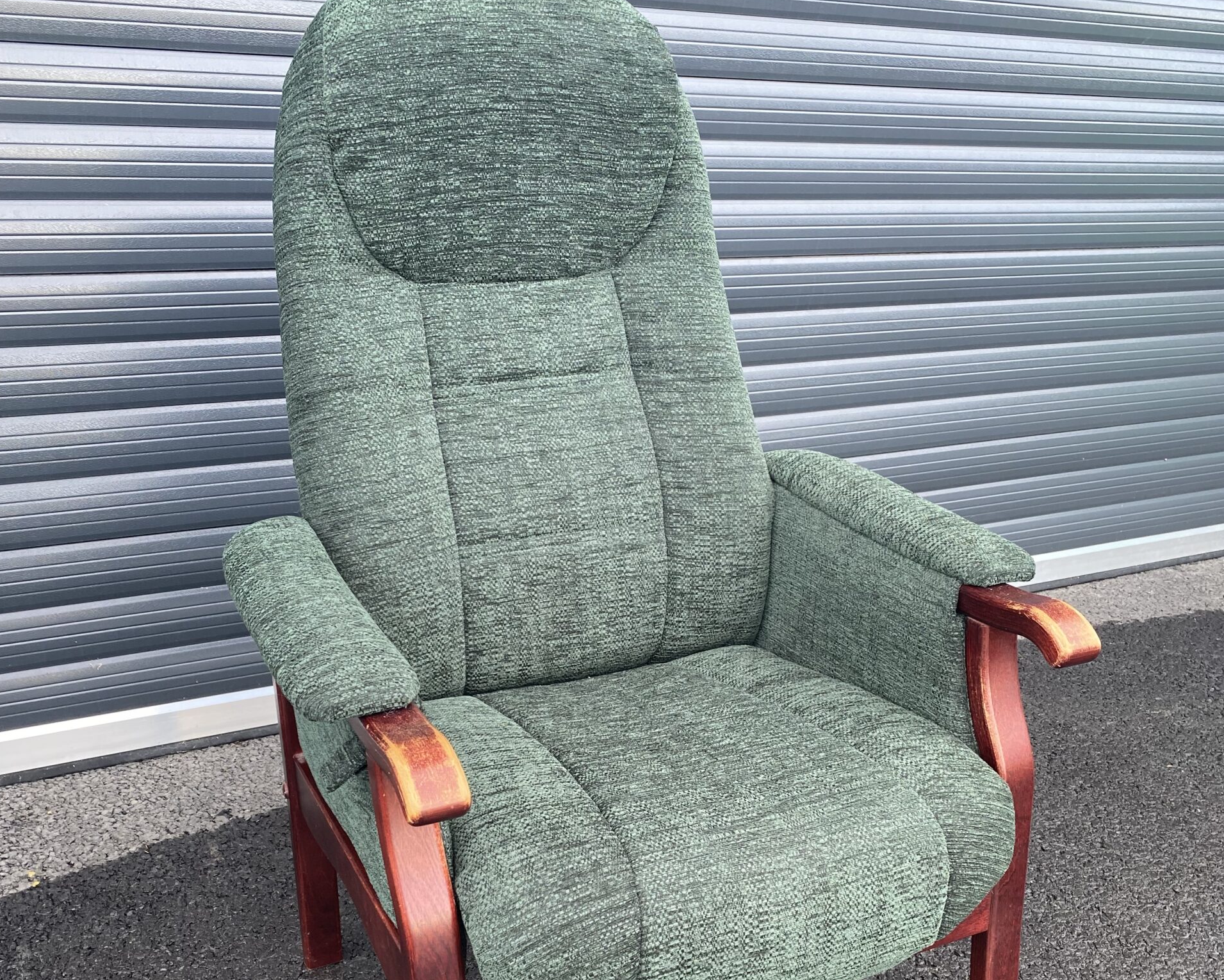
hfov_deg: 52.8
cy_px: 689
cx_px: 610
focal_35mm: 34
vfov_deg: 42.5
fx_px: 1232
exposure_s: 1/122
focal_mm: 4.25
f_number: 1.8
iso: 64
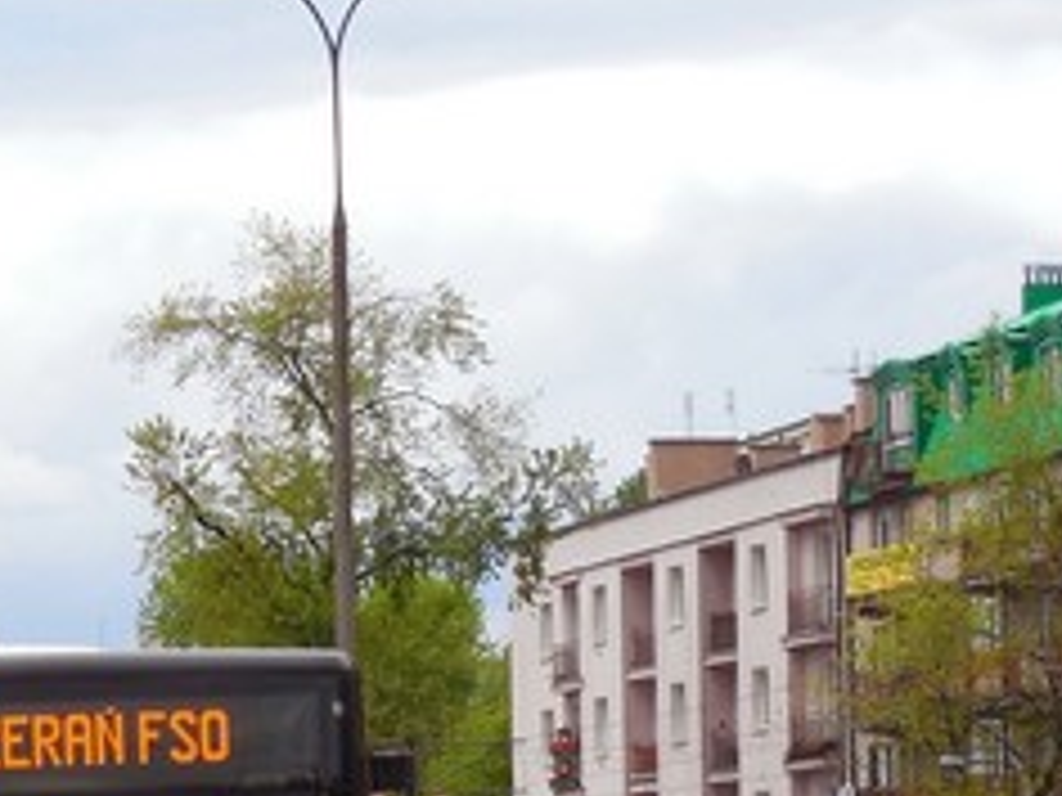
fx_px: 5614
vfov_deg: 8.0
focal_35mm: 183
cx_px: -130
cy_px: 1003
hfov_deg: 10.7
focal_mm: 9.8
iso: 125
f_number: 4.2
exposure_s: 1/500
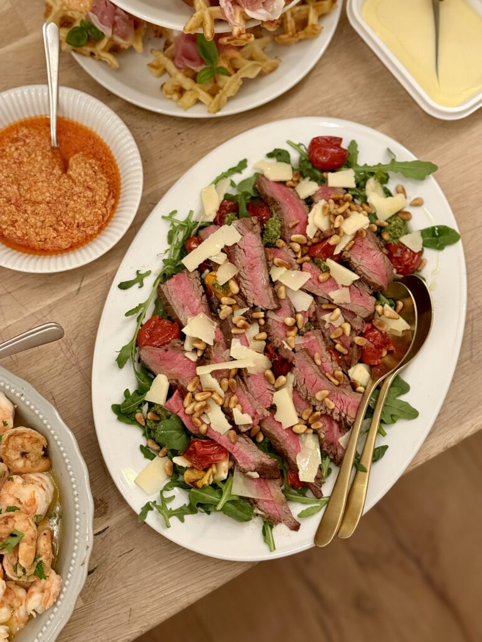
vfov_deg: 39.7
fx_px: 891
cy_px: 321
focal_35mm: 48
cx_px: 241
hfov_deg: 30.3
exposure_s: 1/25
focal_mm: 6.76
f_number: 1.78
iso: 500
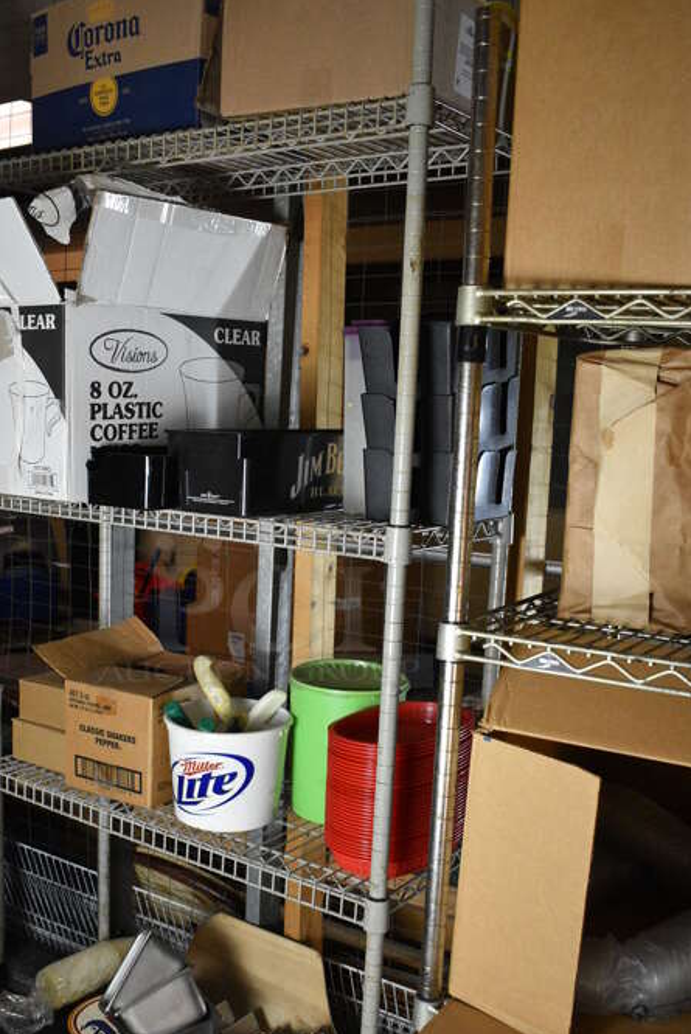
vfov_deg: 51.6
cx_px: 261
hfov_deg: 35.8
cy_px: 606
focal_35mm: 37
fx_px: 1064
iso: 2200
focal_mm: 18
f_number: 3.5
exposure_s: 1/125
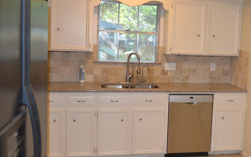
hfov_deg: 44.5
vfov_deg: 29.2
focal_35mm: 44
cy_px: 67
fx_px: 301
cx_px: 172
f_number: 2.2
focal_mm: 20
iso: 400
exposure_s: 1/60
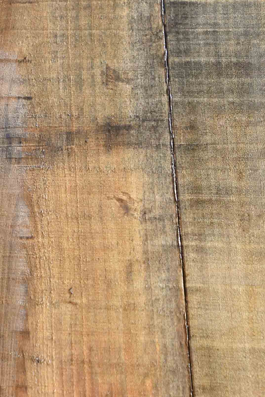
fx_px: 1445
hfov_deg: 10.4
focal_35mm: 131
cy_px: 67
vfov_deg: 15.5
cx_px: -26
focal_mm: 35
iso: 800
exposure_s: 1/60
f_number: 3.2
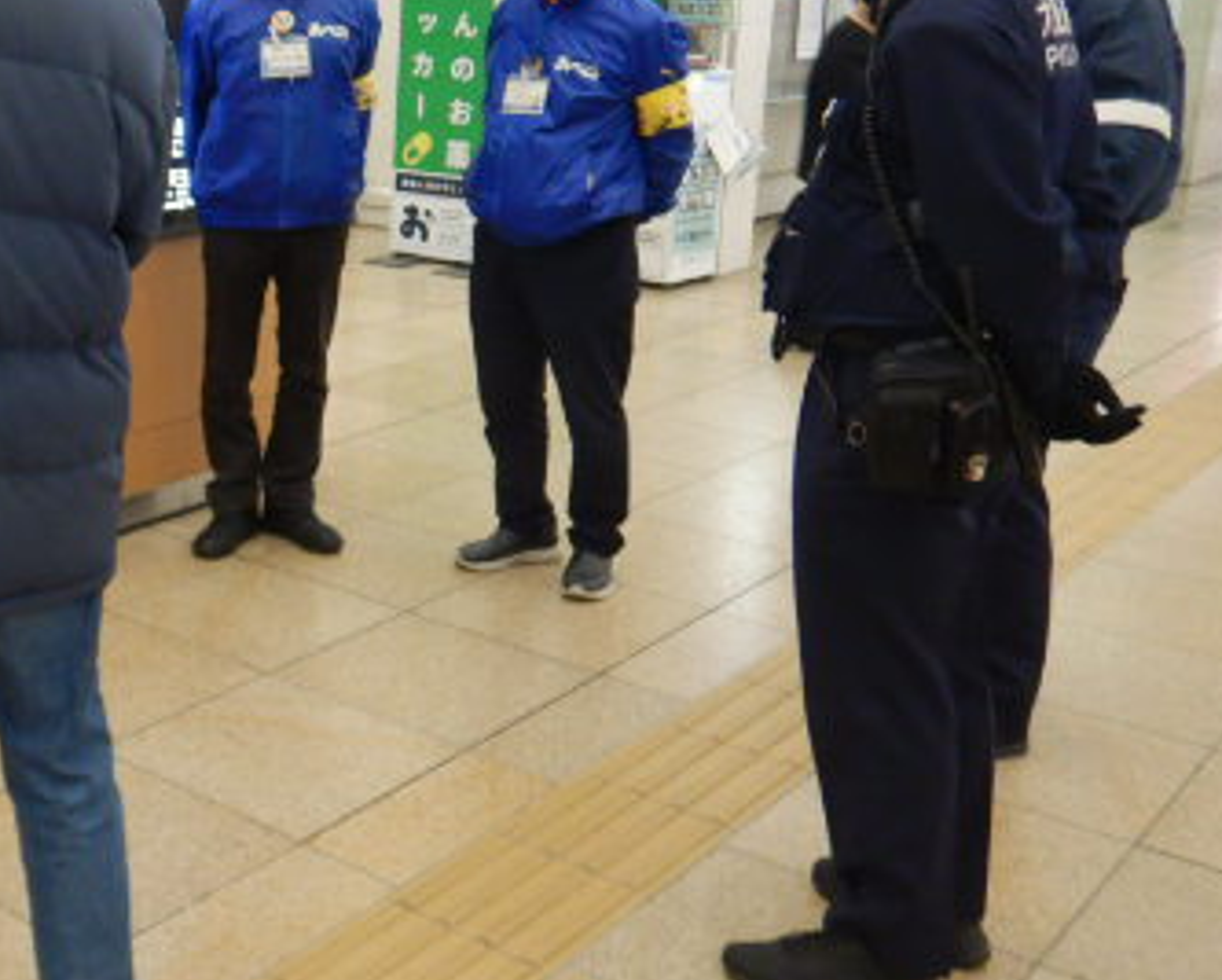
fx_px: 1629
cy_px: 363
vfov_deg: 33.3
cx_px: 132
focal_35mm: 45
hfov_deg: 38.4
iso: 360
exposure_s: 1/30
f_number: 2.8
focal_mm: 4.3
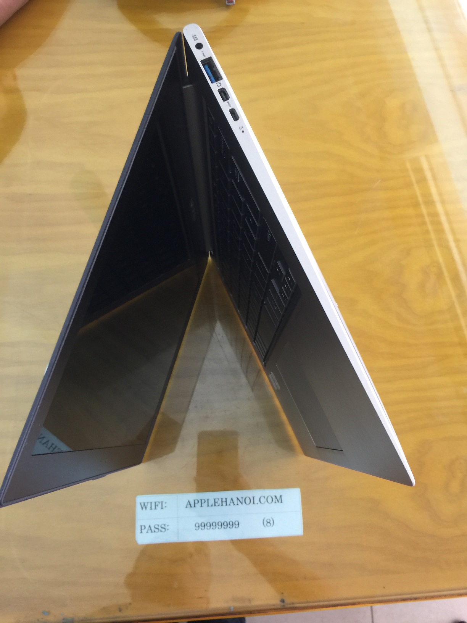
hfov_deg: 48.2
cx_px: 234
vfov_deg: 61.7
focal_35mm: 29
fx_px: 522
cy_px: 312
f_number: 2.2
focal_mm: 4.15
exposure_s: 1/17
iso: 40
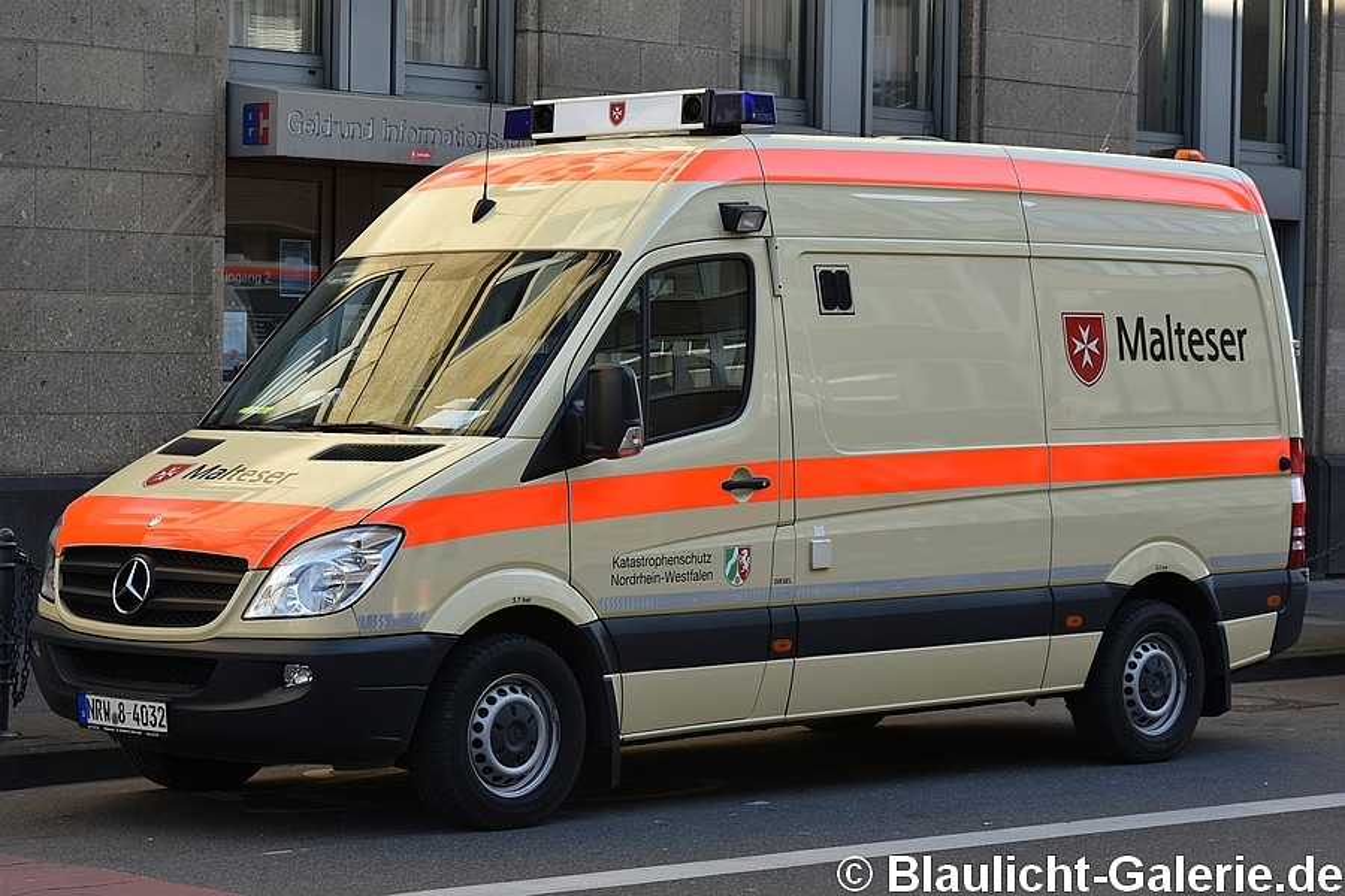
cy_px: 448
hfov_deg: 23.9
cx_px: 672
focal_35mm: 85
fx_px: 3175
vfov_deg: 16.1
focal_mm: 85
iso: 400
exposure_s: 1/200
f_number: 7.1
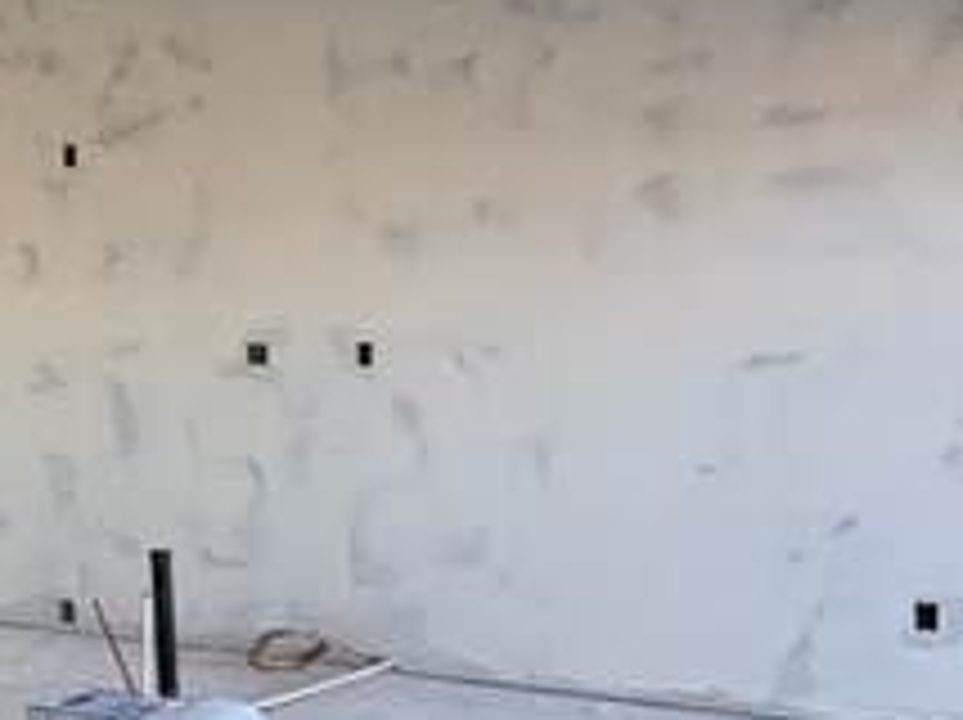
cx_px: -328
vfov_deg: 21.9
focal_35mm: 67
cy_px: 382
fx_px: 1862
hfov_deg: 24.7
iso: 64
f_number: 2.2
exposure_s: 1/99
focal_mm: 2.22
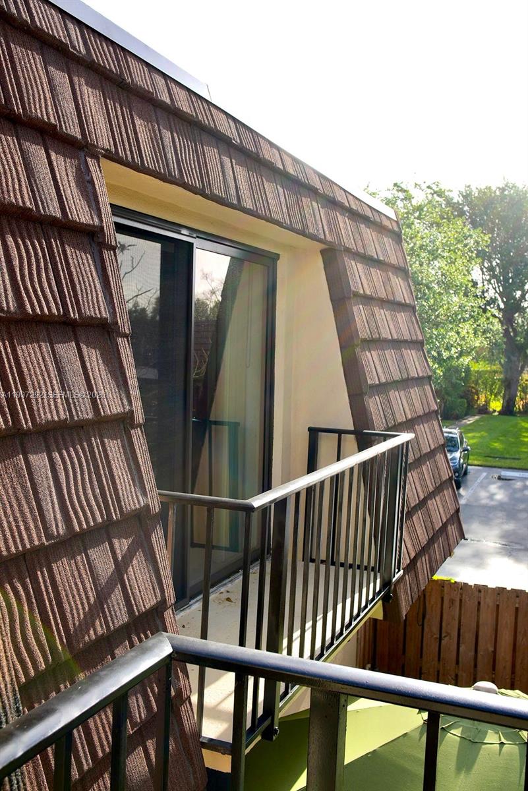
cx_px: 264
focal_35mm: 34
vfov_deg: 55.1
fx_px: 758
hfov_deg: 38.4
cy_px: 396
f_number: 5
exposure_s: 1/250
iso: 100
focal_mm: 23
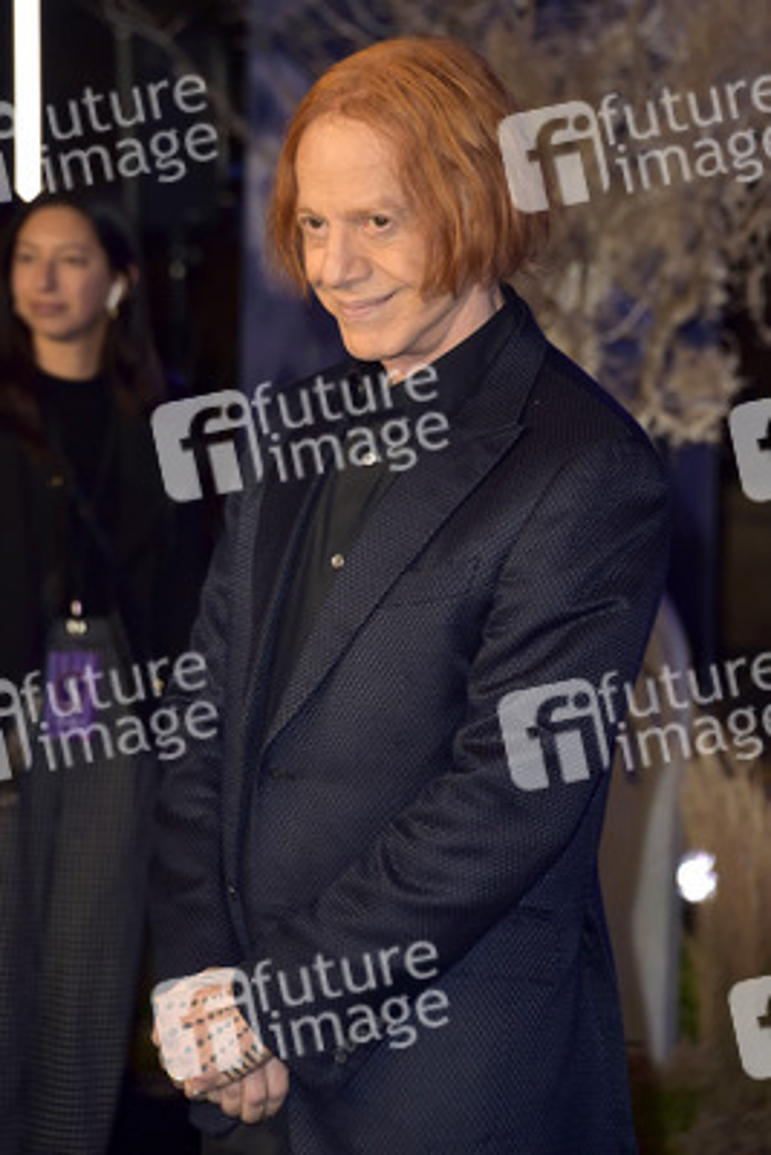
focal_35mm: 145
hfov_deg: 9.5
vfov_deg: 14.1
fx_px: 4654
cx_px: 386
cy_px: 578
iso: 800
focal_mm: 145
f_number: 6.3
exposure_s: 1/250
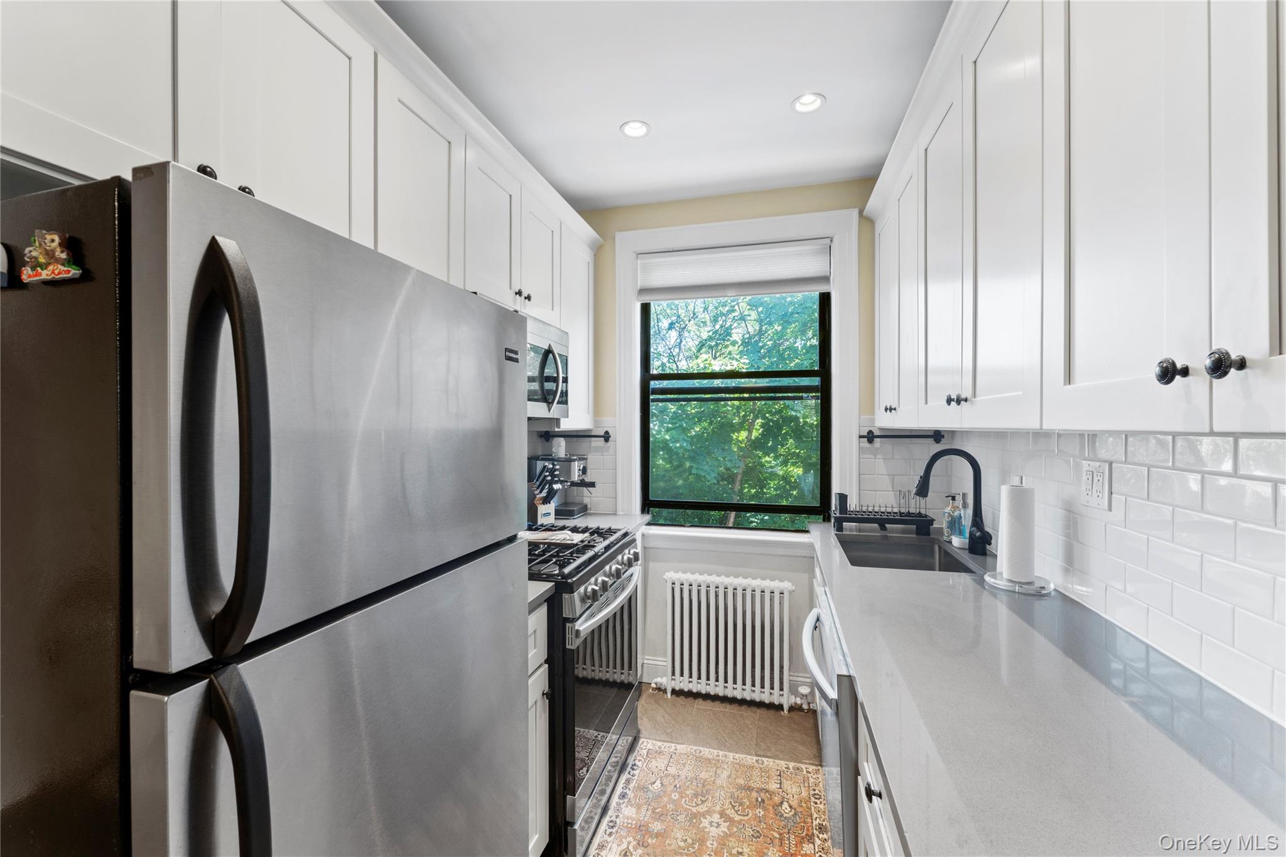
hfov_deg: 104.3
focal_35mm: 14
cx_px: 643
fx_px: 500
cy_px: 428
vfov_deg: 81.2
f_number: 11
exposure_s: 1.3
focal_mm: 14
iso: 100
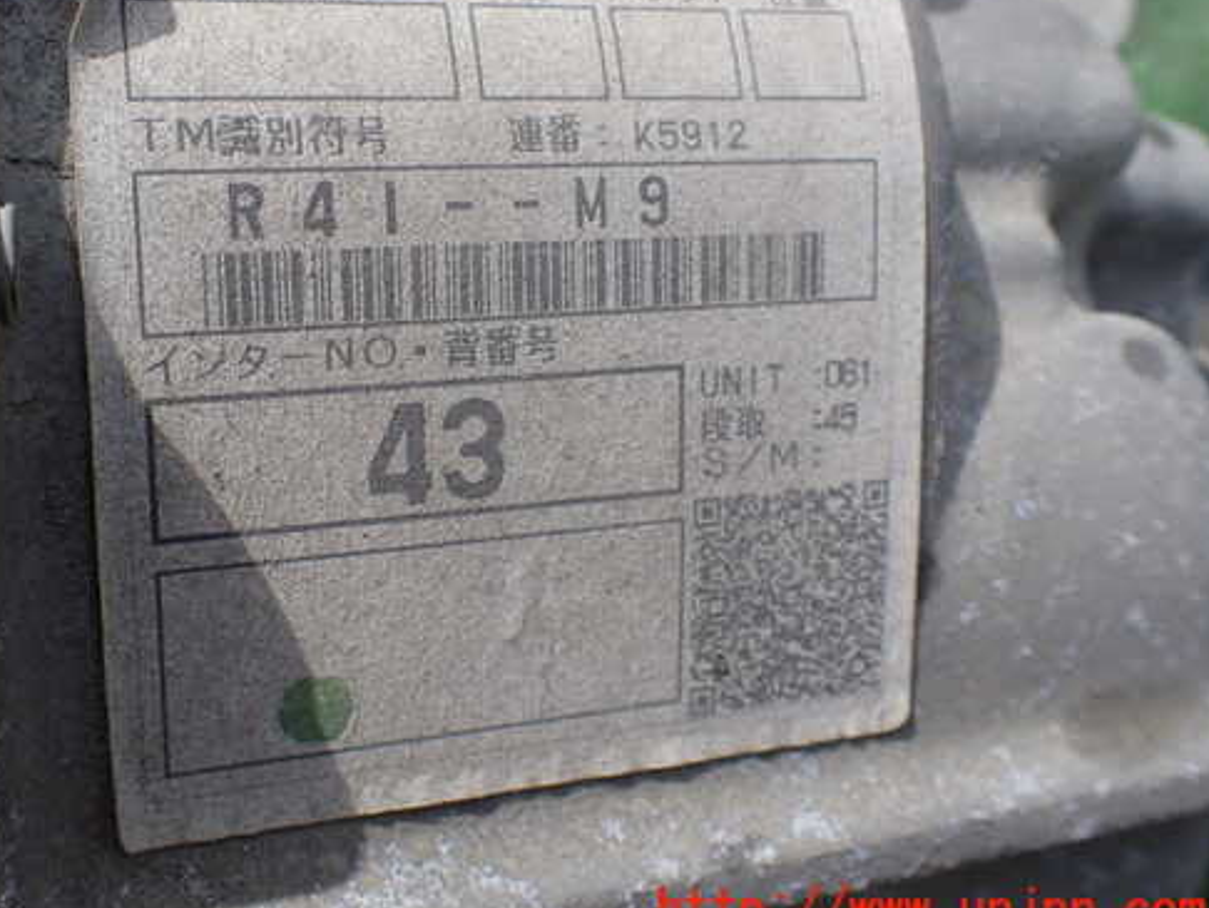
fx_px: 1293
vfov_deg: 38.6
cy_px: 383
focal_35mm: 37
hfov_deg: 49.7
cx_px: 473
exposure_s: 1/200
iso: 100
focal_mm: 5.4
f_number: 9
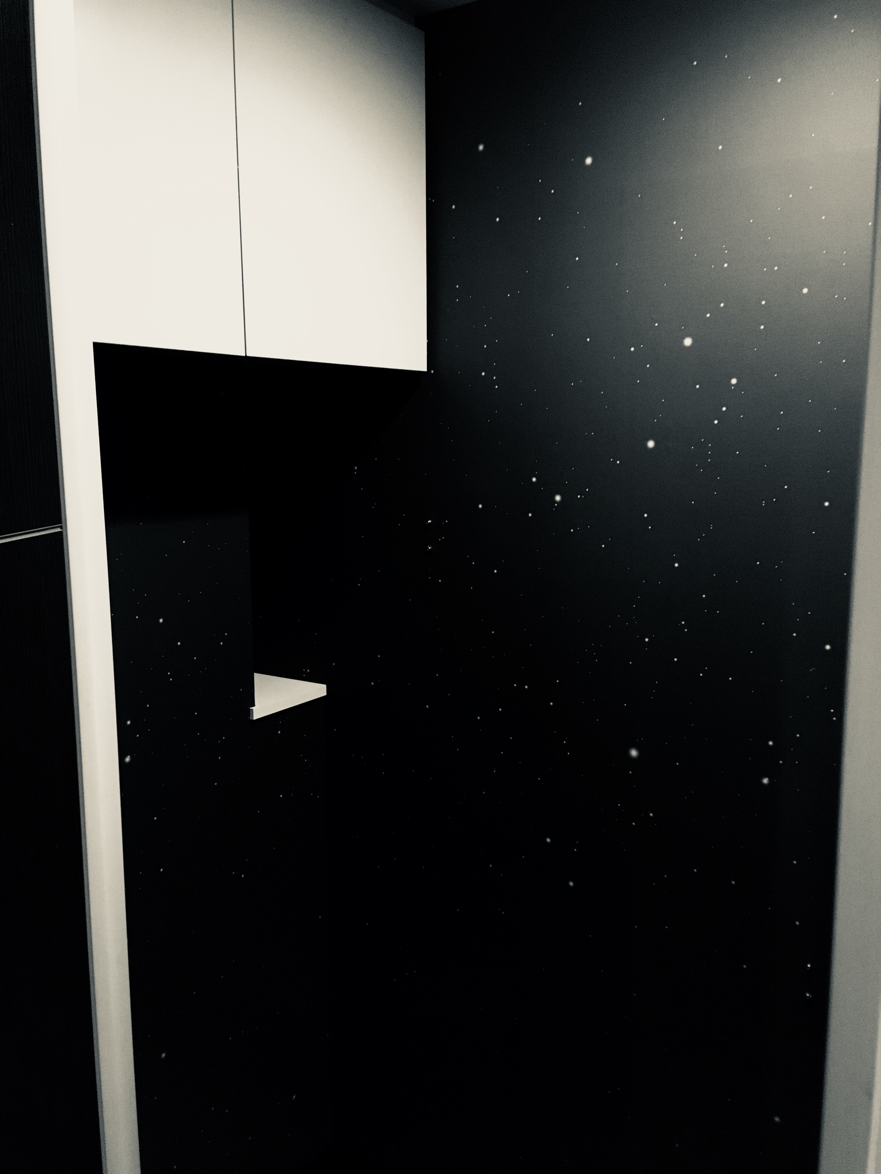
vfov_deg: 61.7
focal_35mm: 29
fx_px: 984
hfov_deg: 48.2
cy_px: 587
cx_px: 440
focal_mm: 4.15
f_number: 2.2
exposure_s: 1/15
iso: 320
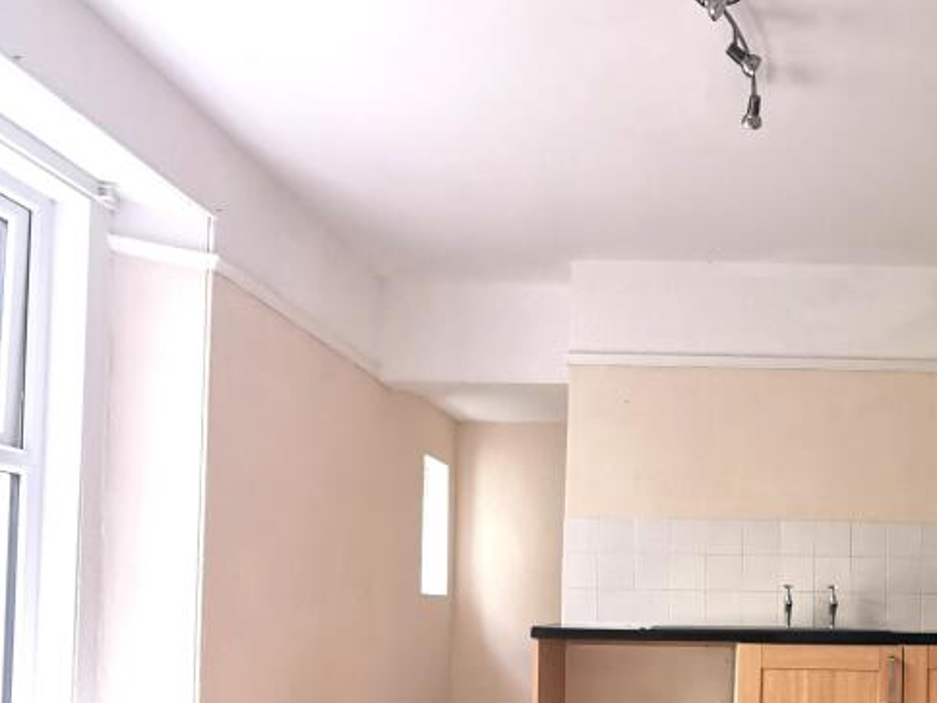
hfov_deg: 48.3
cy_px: 589
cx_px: 755
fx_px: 974
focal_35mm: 36
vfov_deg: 37.8
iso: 200
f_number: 2.2
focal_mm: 2.26
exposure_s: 1/50
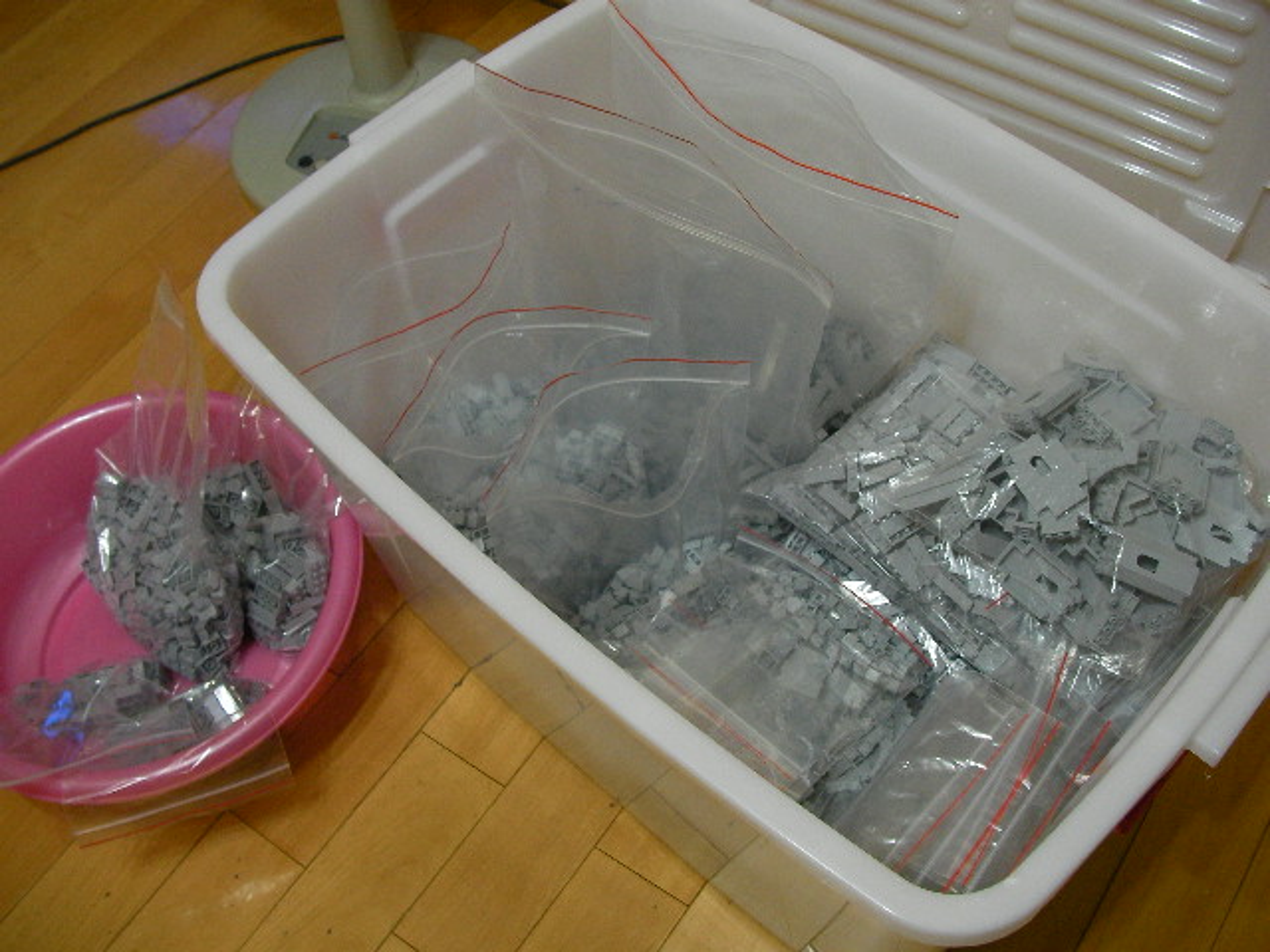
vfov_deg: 37.7
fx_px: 1394
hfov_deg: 49.0
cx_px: 635
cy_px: 476
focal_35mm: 38
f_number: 3.5
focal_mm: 6.3
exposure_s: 1/9.4
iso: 200
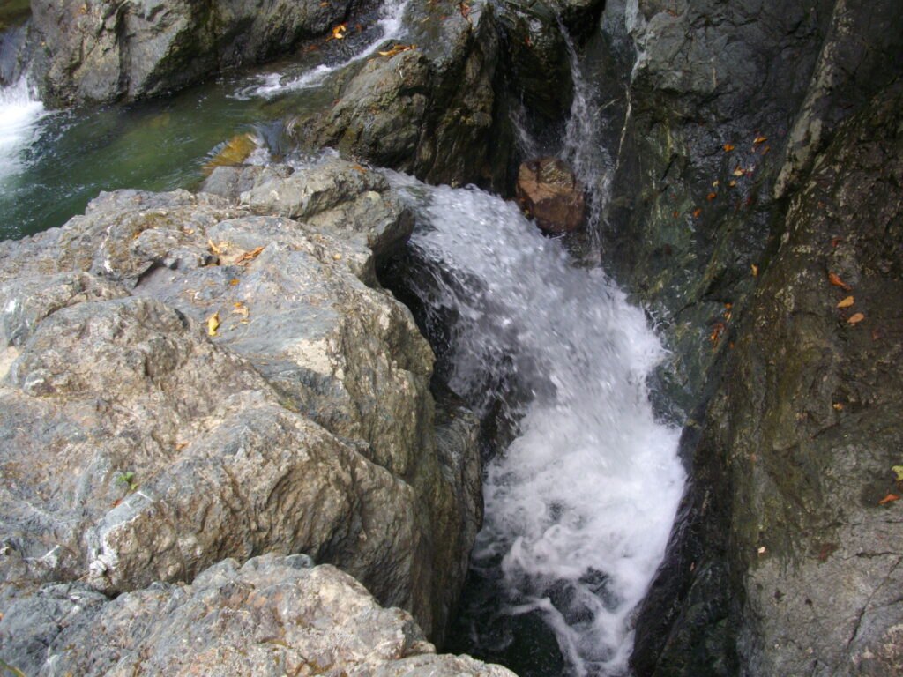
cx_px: 452
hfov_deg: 50.1
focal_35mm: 37
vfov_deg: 38.7
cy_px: 338
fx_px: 965
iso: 100
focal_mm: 6.2
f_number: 2.8
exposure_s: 1/125
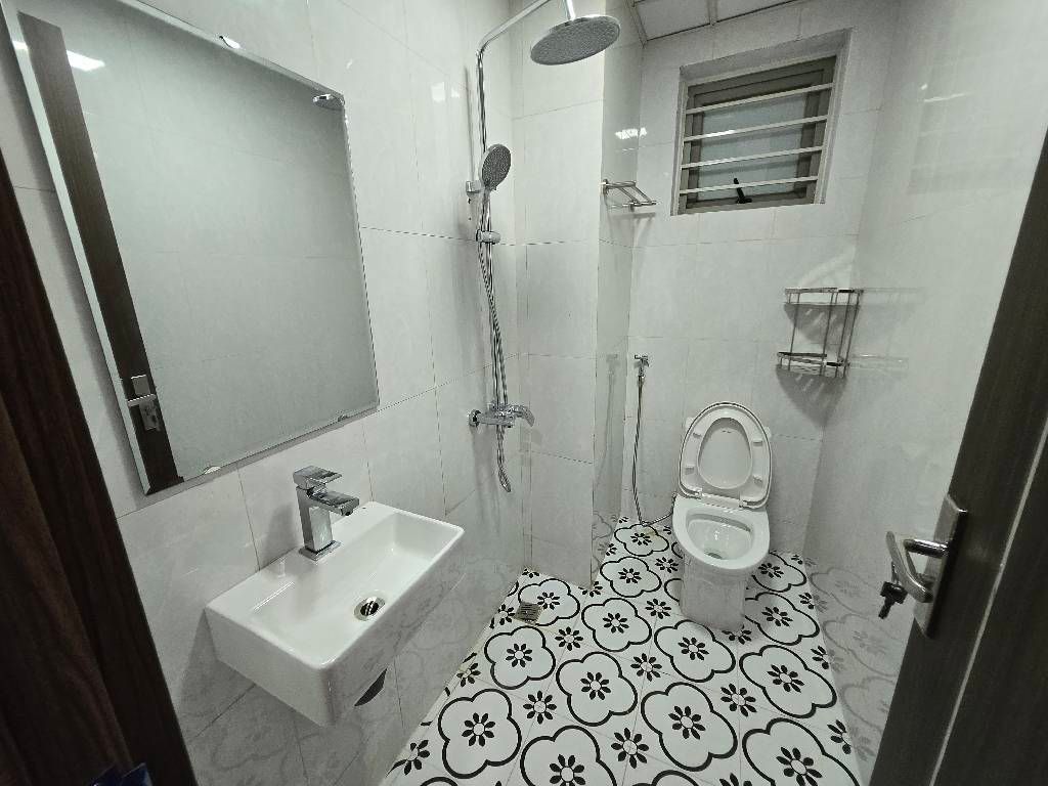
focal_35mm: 13
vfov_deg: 89.9
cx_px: 524
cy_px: 393
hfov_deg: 106.2
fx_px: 394
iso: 125
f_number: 2.2
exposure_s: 1/50
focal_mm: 1.7
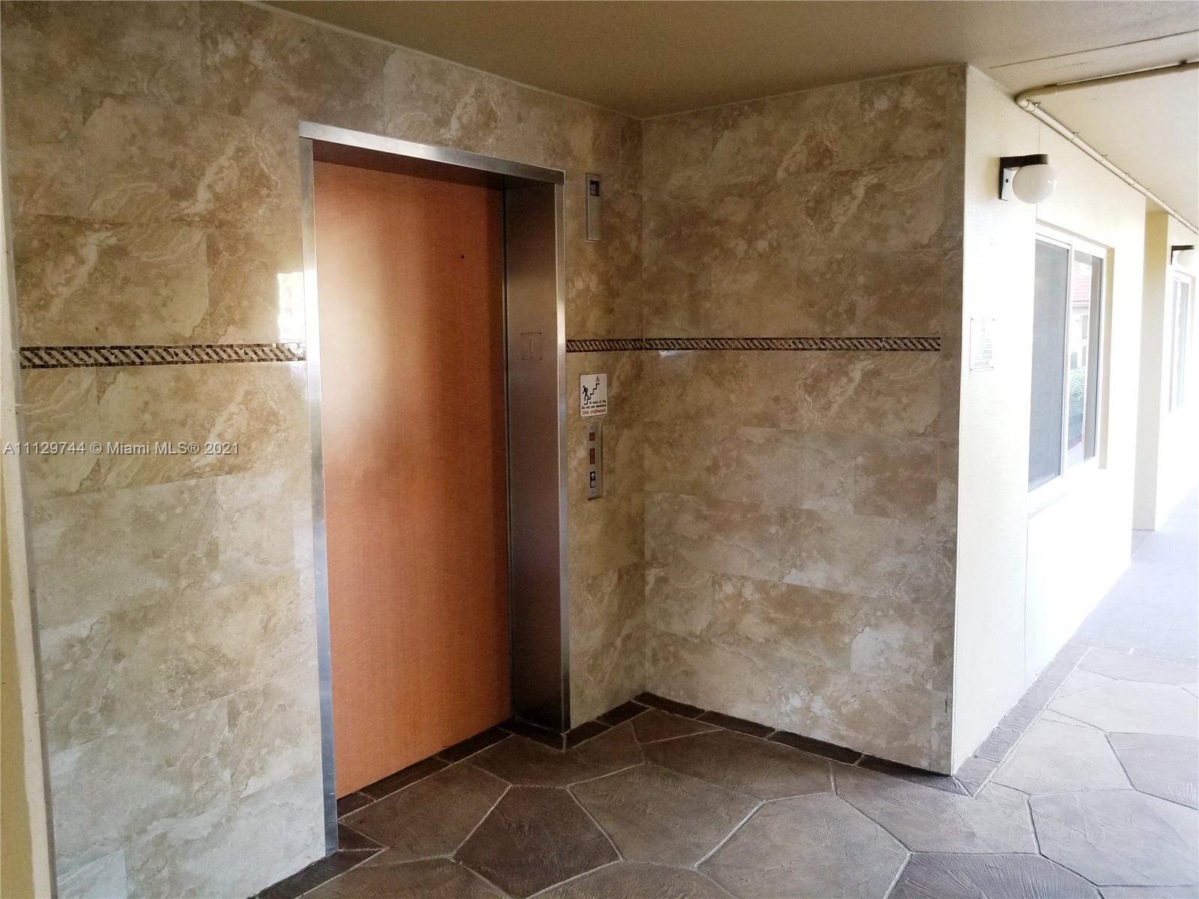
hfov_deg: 67.3
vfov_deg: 53.1
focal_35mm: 26
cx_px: 600
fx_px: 901
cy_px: 450
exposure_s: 1/30
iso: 160
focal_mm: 4.25
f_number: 1.7
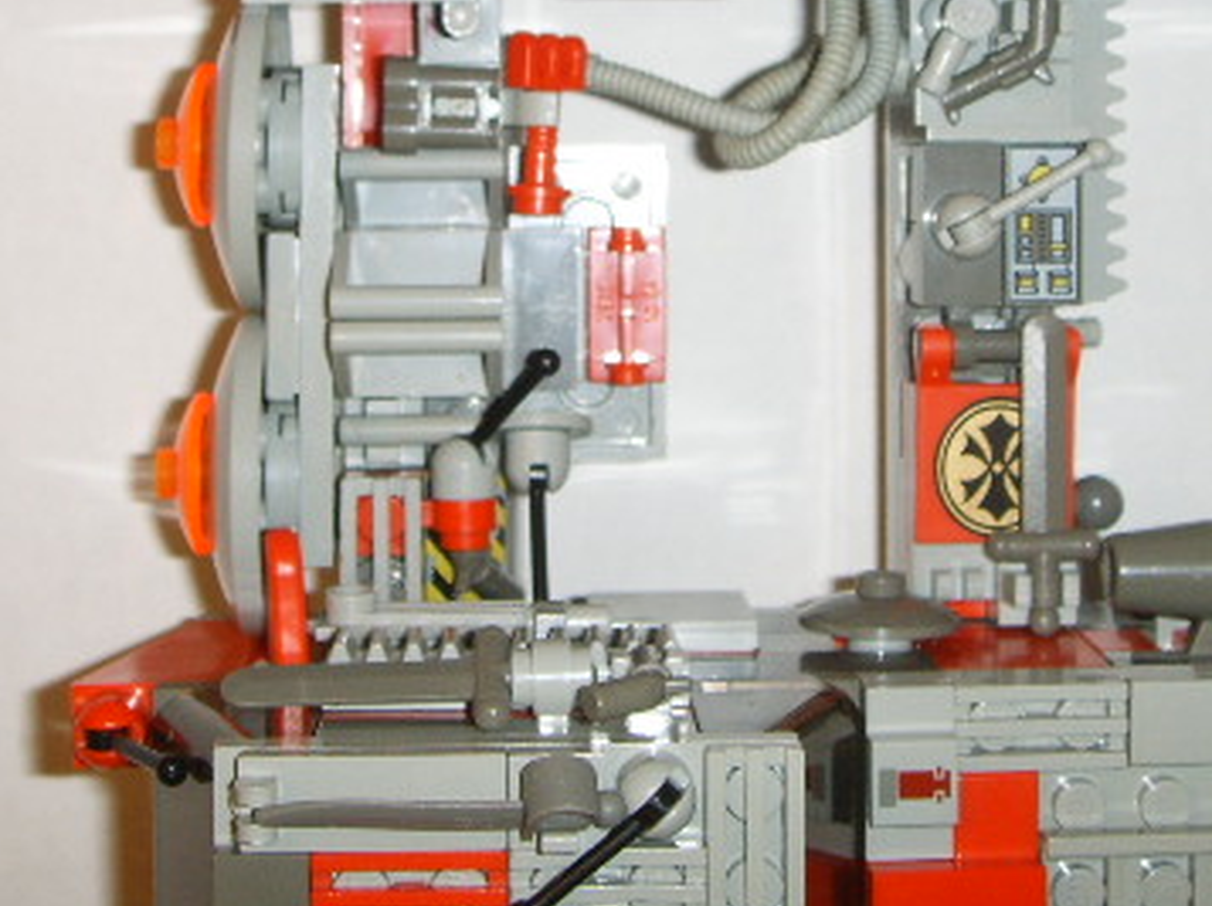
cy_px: 214
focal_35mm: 70
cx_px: 618
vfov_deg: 20.8
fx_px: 2448
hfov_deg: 27.8
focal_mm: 6.6
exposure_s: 1/45
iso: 100
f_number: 3.5
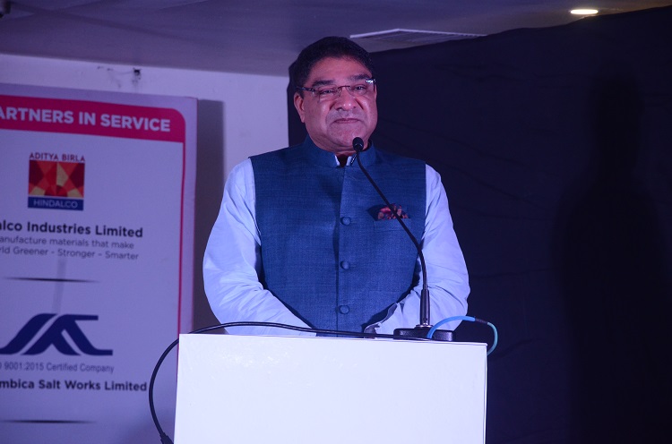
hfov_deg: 9.8
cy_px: 222
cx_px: 336
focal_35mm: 210
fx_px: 3910
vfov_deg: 6.5
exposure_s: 1/125
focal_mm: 140
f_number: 8
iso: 1600
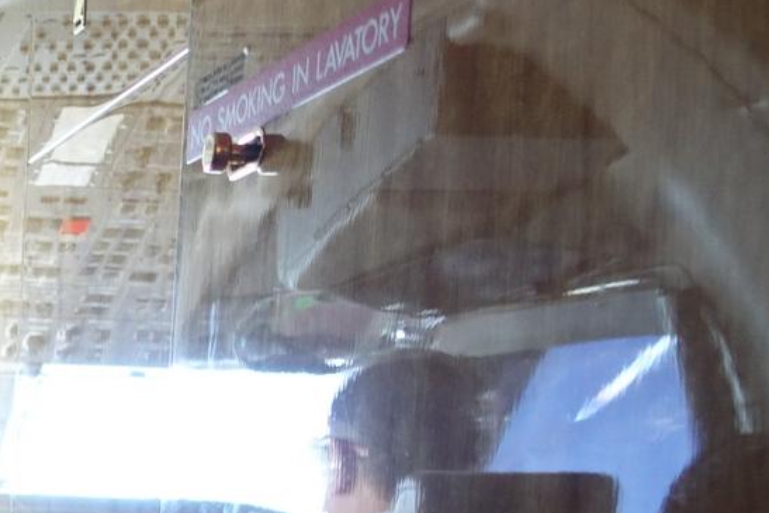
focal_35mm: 79
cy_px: 635
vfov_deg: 16.5
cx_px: -468
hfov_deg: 20.7
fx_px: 1688
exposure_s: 1/60
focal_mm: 8.8
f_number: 1.8
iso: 400
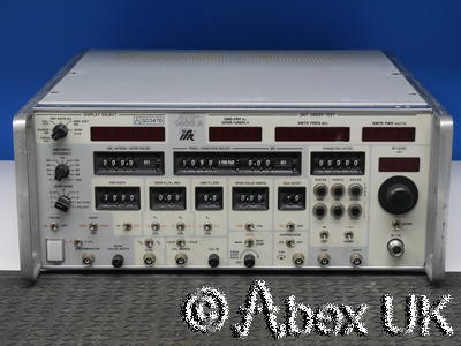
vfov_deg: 18.4
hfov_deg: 24.4
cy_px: 173
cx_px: 230
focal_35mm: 80
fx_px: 1065
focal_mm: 40
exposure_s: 1/8
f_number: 11
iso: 400
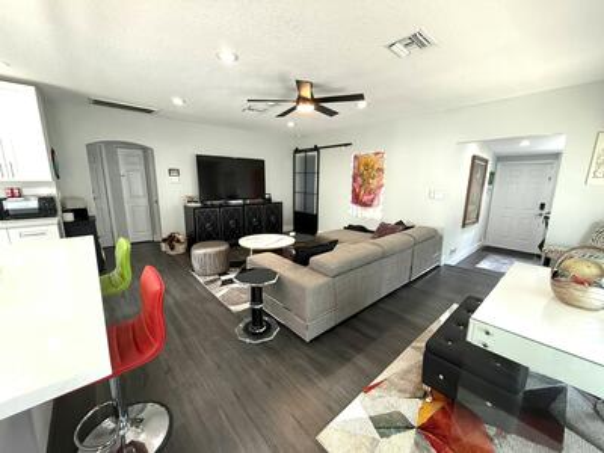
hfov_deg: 102.1
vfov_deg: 85.7
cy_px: 226
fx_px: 244
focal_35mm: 14
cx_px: 302
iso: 320
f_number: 2.2
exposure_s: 1/120
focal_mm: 2.22
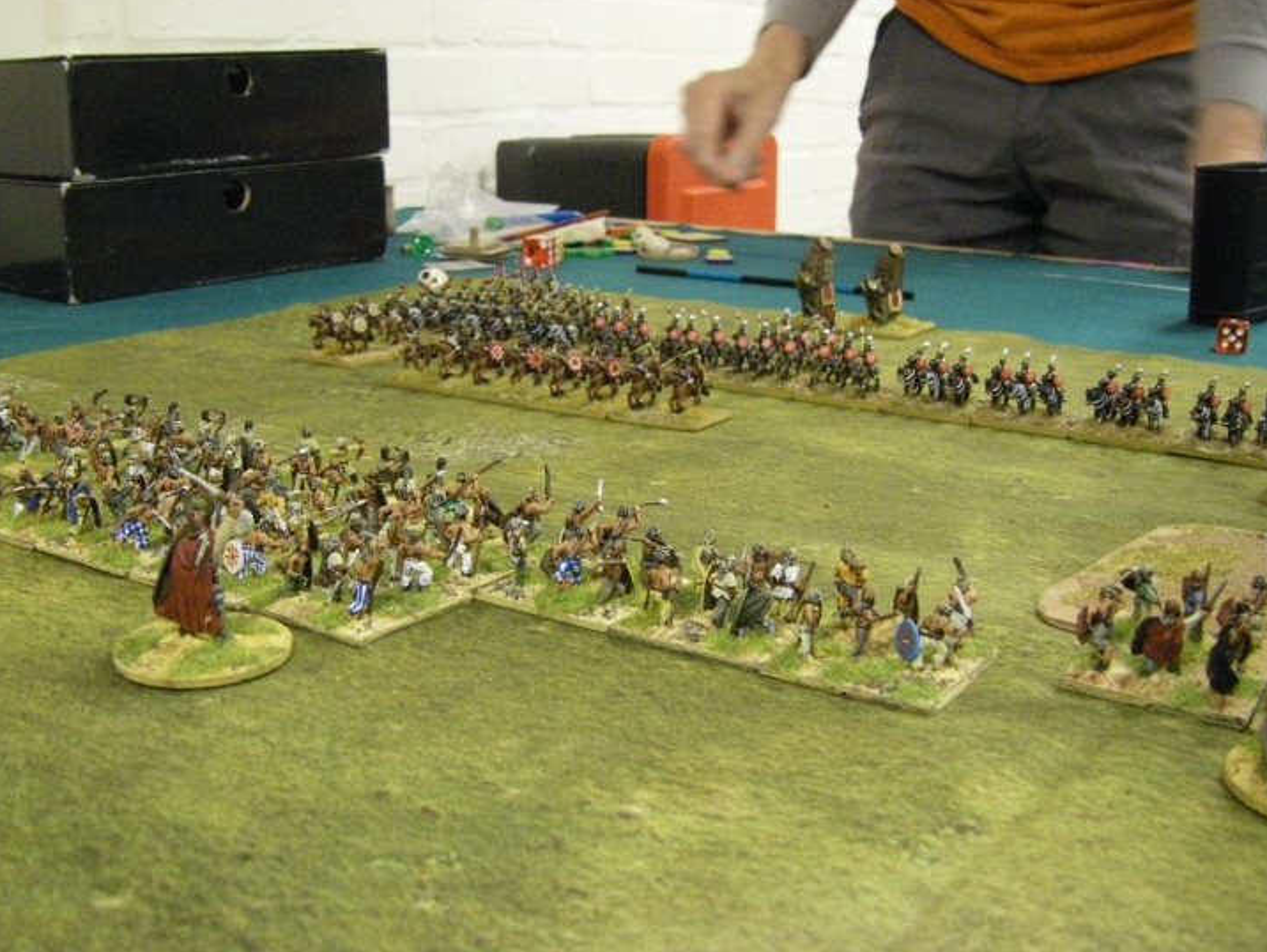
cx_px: 610
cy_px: 476
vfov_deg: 35.2
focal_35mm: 41
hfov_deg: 45.7
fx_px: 1502
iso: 640
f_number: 3.5
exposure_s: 1/50
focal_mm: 6.3
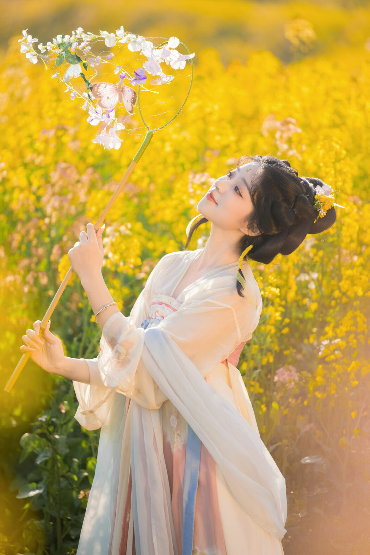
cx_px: 185
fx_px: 2867
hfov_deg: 7.4
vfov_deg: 11.1
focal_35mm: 186
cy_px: 278
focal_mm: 187
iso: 100
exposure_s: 1/640
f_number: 2.8
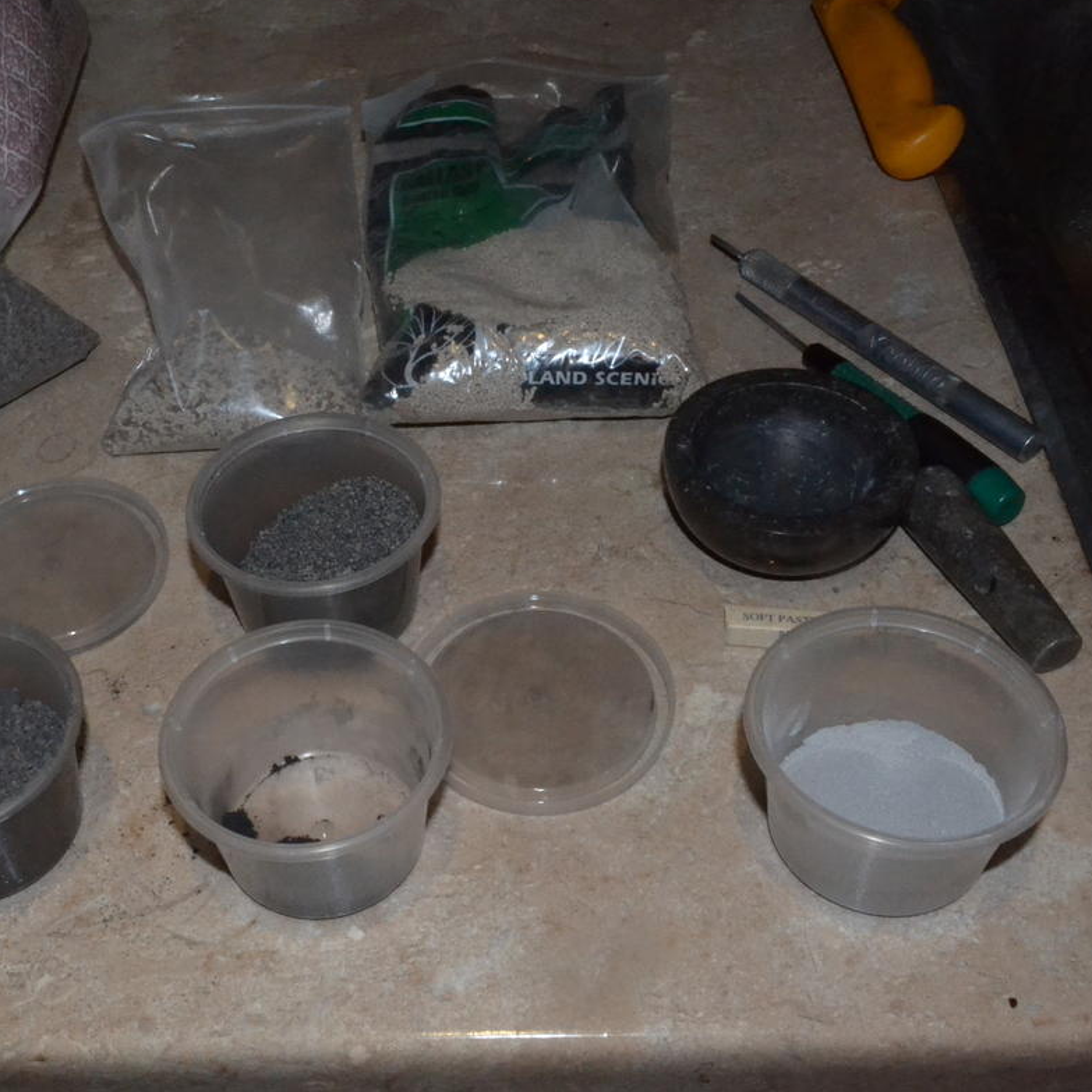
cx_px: 343
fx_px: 1535
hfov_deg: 38.6
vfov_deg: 39.2
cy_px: 537
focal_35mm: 43
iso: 3200
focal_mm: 22
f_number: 25
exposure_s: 1/60
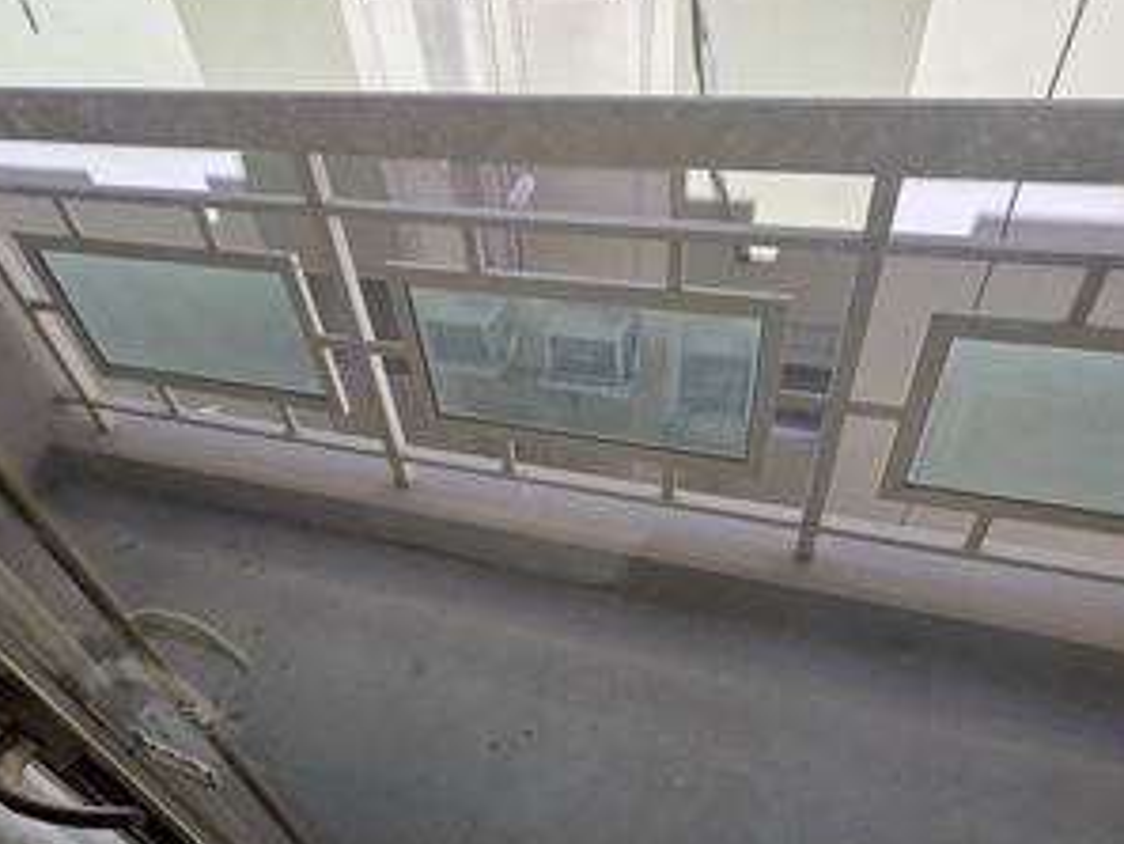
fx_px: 650
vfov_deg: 65.5
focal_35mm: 20
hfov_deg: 81.7
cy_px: 501
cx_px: 585
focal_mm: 2.2
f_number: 1.9
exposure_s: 1/794
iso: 40
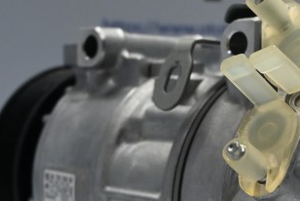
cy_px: 166
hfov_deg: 20.8
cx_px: 215
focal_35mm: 97
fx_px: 812
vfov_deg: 14.0
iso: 800
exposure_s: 1/125
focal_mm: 25
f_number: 4.2
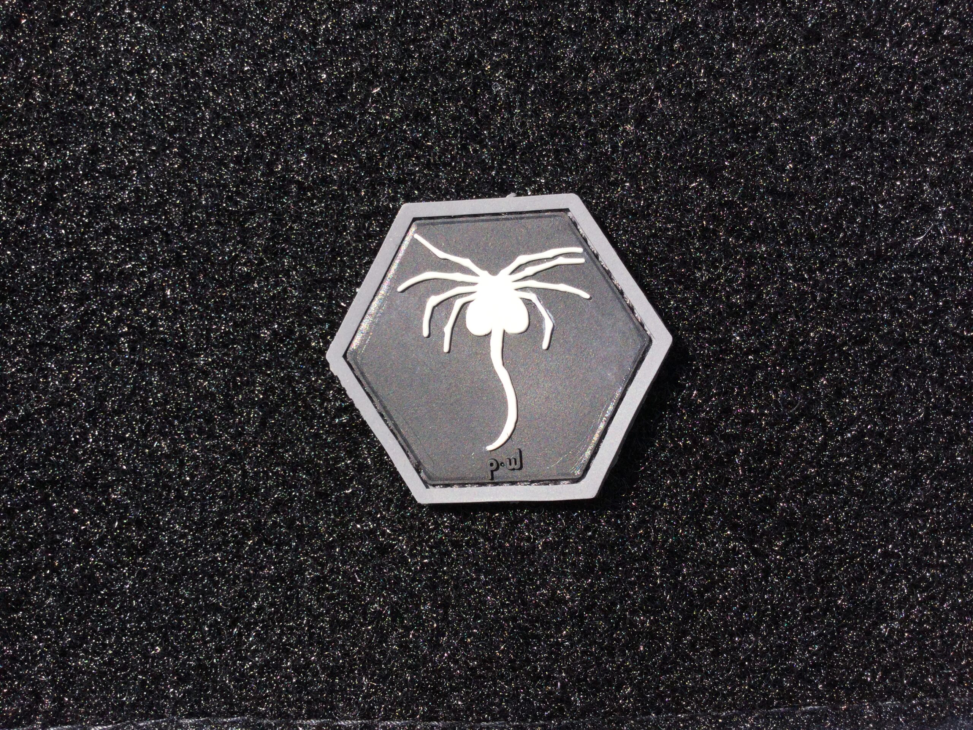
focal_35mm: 31
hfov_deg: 58.4
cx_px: 486
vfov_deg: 45.4
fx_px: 871
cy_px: 365
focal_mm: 3.3
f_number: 2.4
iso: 25
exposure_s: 1/1597
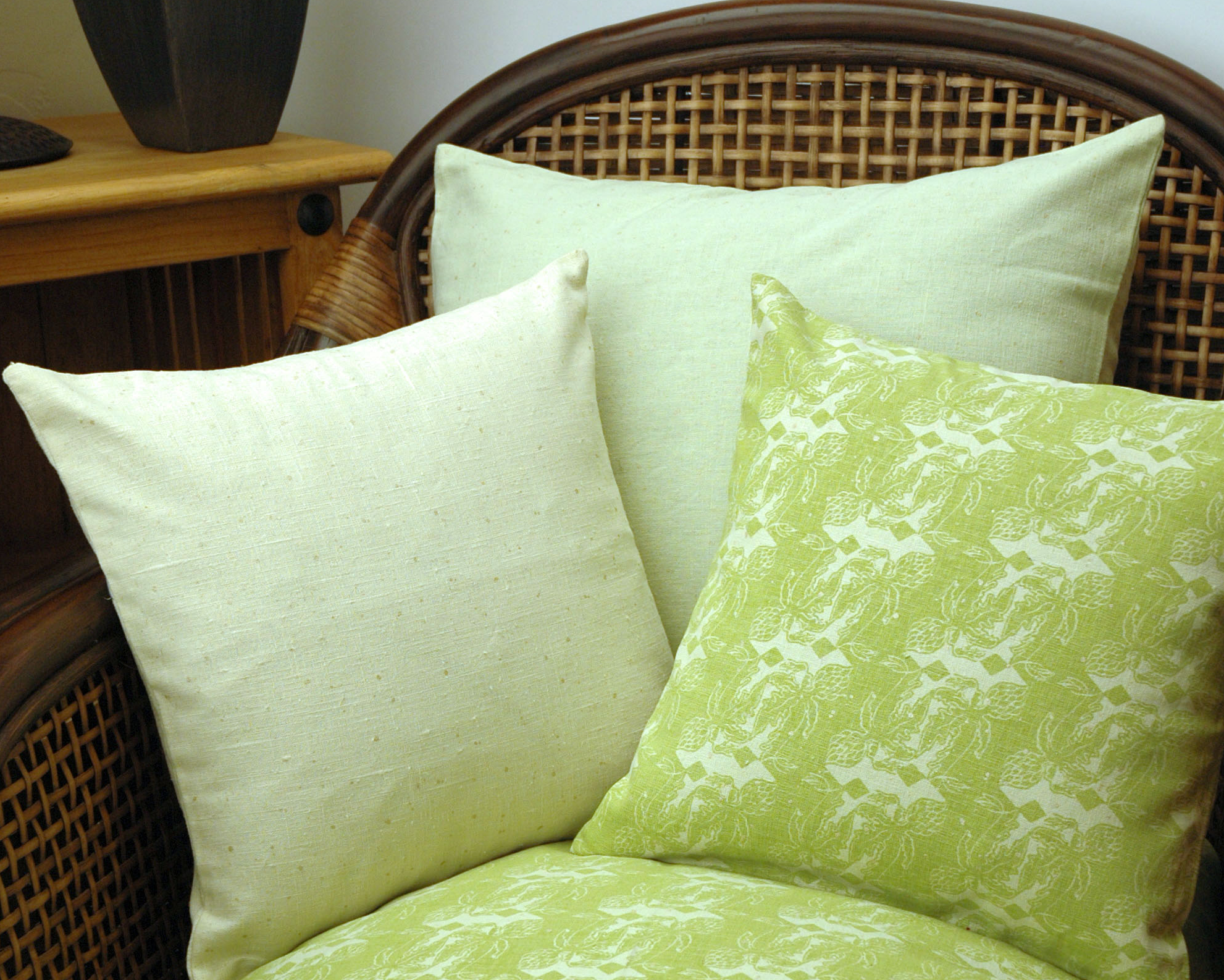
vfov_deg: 20.1
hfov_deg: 25.5
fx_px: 2707
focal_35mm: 75
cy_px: 871
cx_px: 612
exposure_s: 1/125
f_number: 5.6
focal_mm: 35
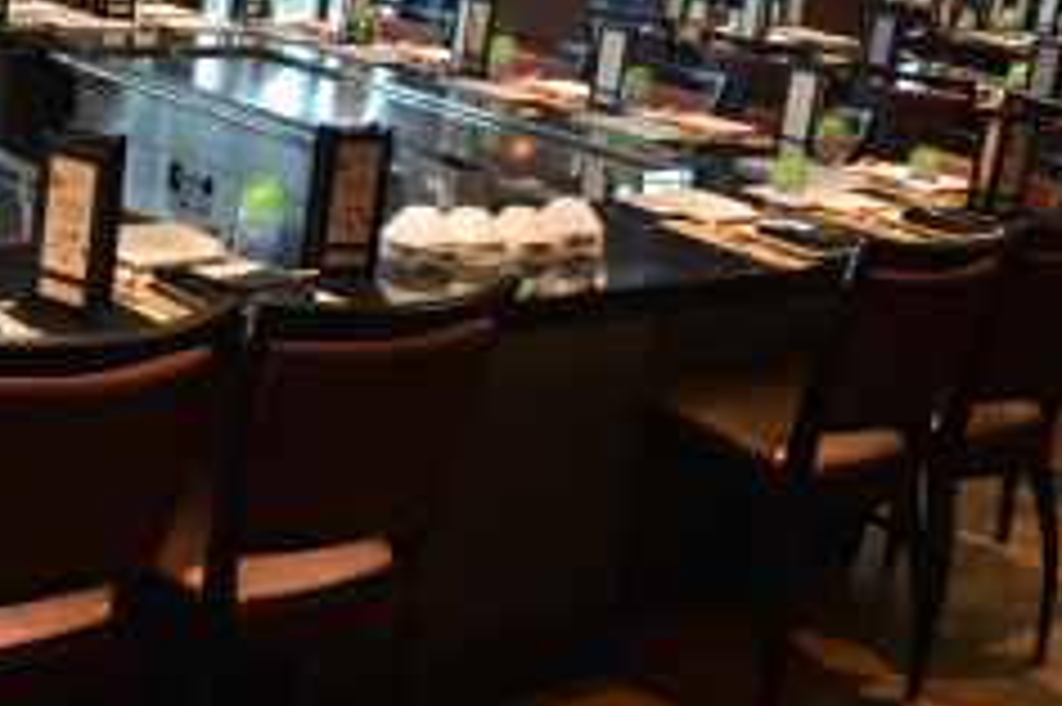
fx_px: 1798
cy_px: 211
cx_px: 148
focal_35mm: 61
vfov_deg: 22.1
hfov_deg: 31.7
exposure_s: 1/100
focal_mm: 22
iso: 800
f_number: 5
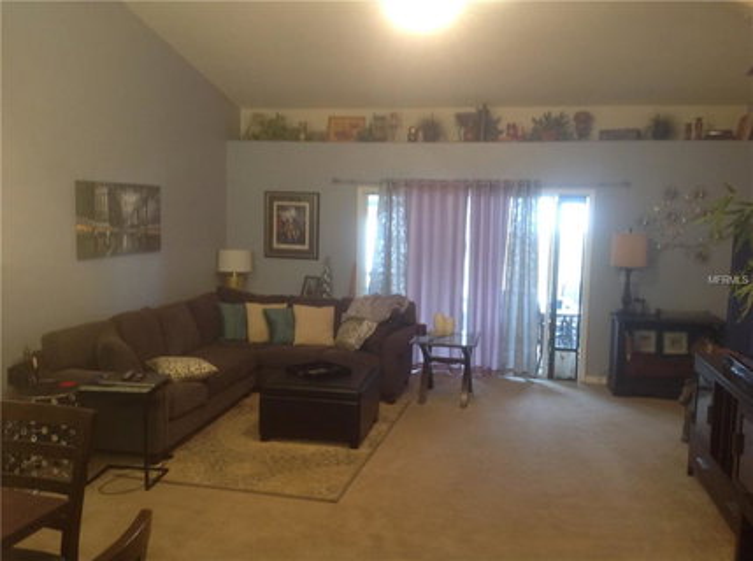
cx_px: 376
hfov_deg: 52.7
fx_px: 760
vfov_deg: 40.6
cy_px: 280
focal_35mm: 35
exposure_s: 1/15
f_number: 2.4
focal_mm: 4.28
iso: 125
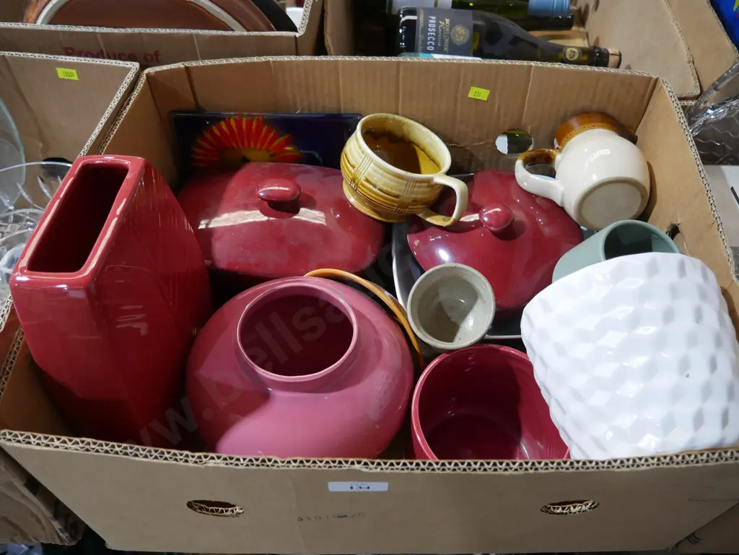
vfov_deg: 49.8
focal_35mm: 28
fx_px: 598
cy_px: 278
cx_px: 370
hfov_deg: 63.4
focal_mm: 14
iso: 800
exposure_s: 1/60
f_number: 3.5
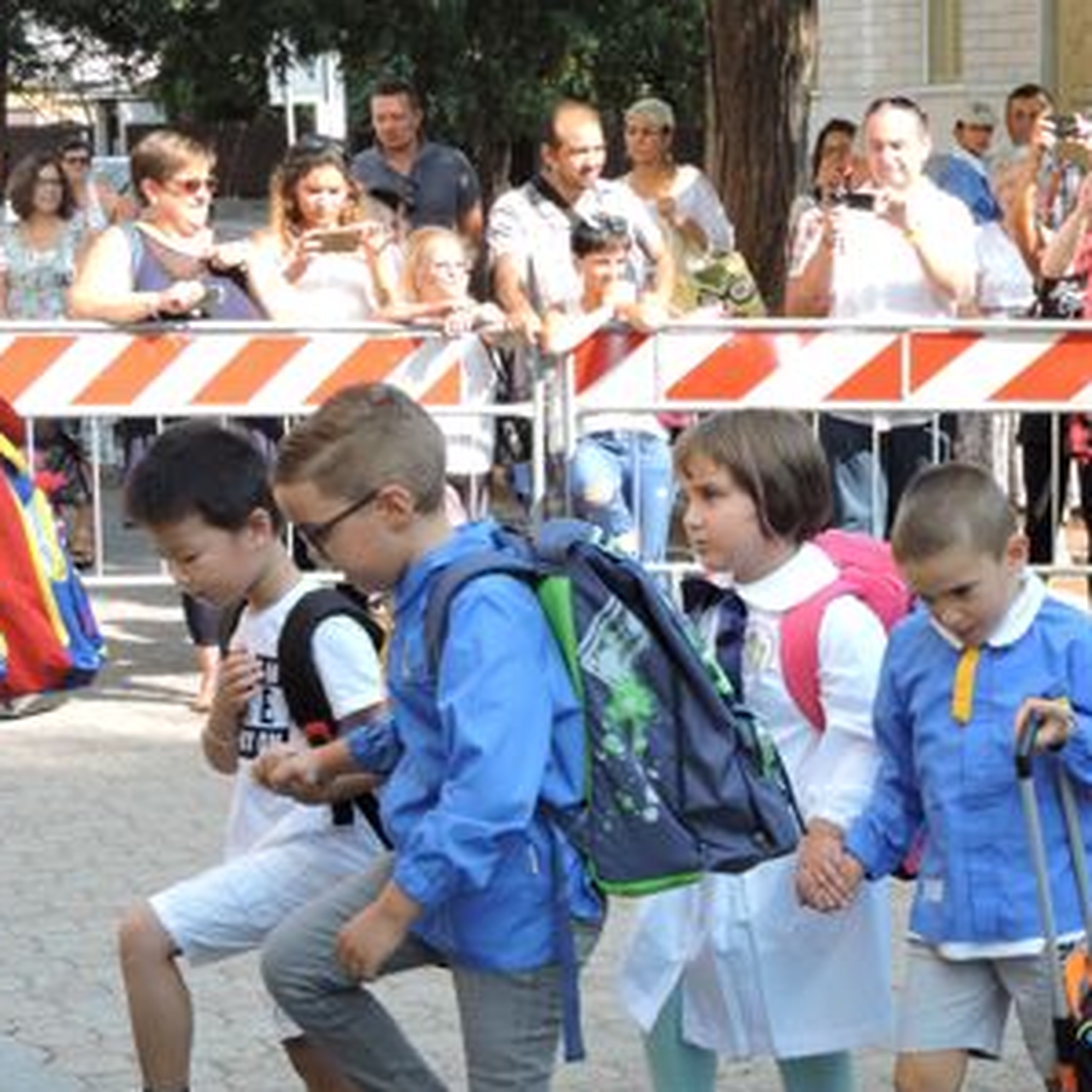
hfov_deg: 16.4
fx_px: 3712
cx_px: 1066
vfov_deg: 16.7
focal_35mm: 104
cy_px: 756
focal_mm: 9.9
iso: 100
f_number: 4
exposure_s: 1/160
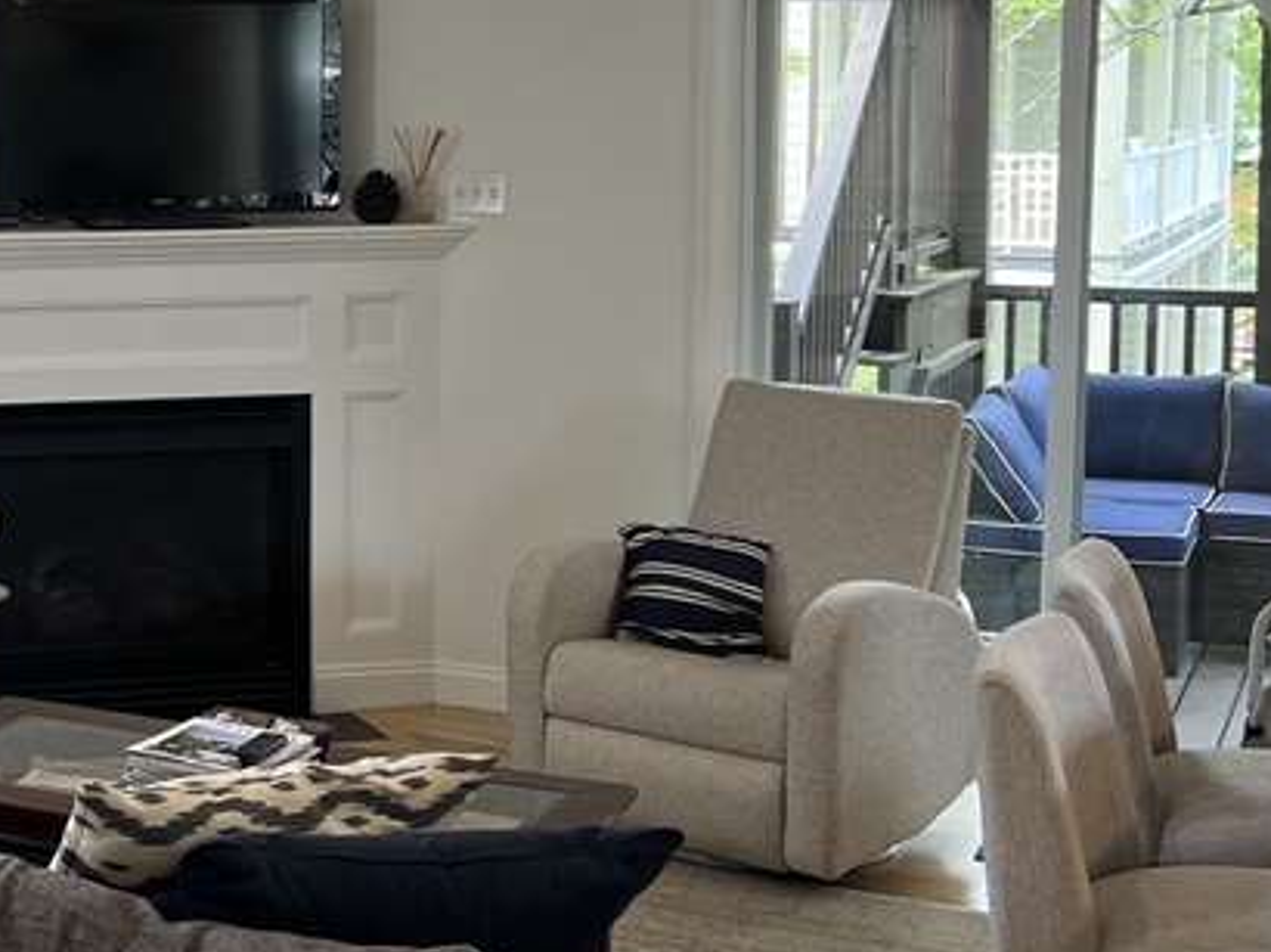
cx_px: -81
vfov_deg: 22.4
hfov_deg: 27.6
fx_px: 2385
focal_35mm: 65
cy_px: 295
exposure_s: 1/120
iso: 125
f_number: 1.5
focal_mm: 5.7
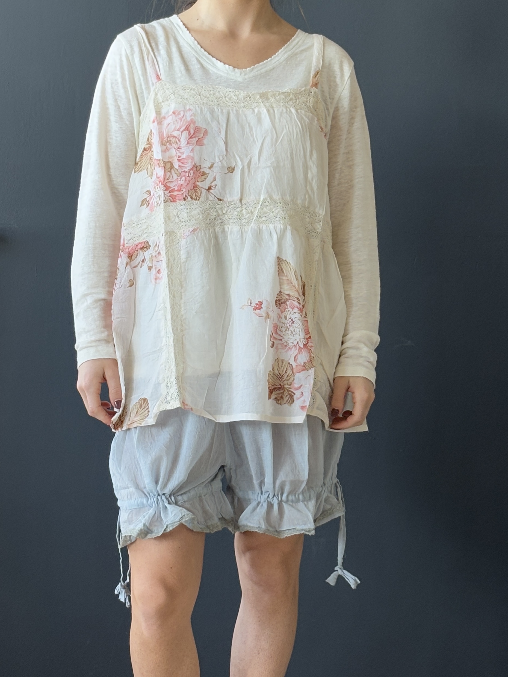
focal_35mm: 52
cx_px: 254
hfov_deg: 28.0
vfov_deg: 36.8
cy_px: 338
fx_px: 1017
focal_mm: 5.96
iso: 80
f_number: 1.6
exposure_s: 1/50
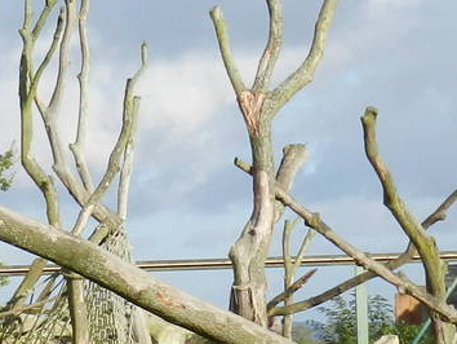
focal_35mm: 271
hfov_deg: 7.2
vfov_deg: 5.5
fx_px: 3580
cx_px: -179
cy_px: 306
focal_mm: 10.7
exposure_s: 1/640
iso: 160
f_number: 4.6
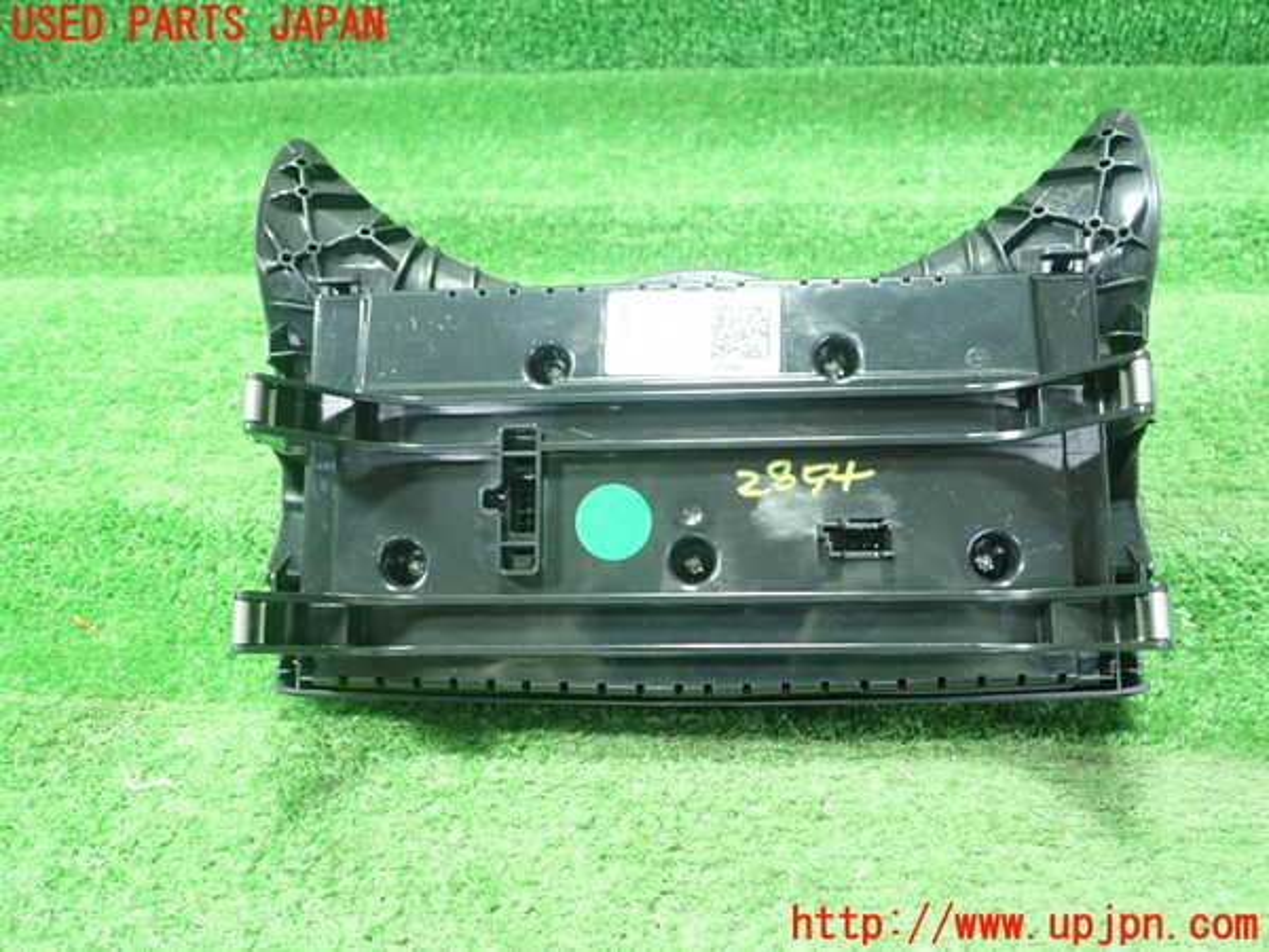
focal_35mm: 30
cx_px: 634
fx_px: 1100
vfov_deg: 46.8
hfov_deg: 60.0
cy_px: 476
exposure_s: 1/60
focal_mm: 5.5
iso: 800
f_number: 2.3
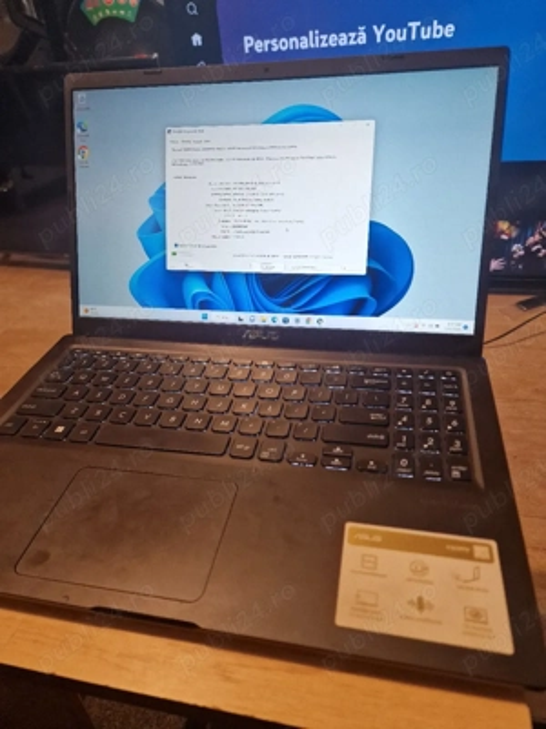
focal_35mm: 23
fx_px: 484
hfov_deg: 58.9
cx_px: 273
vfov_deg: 73.9
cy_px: 364
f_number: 1.8
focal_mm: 6.4
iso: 50
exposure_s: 1/100
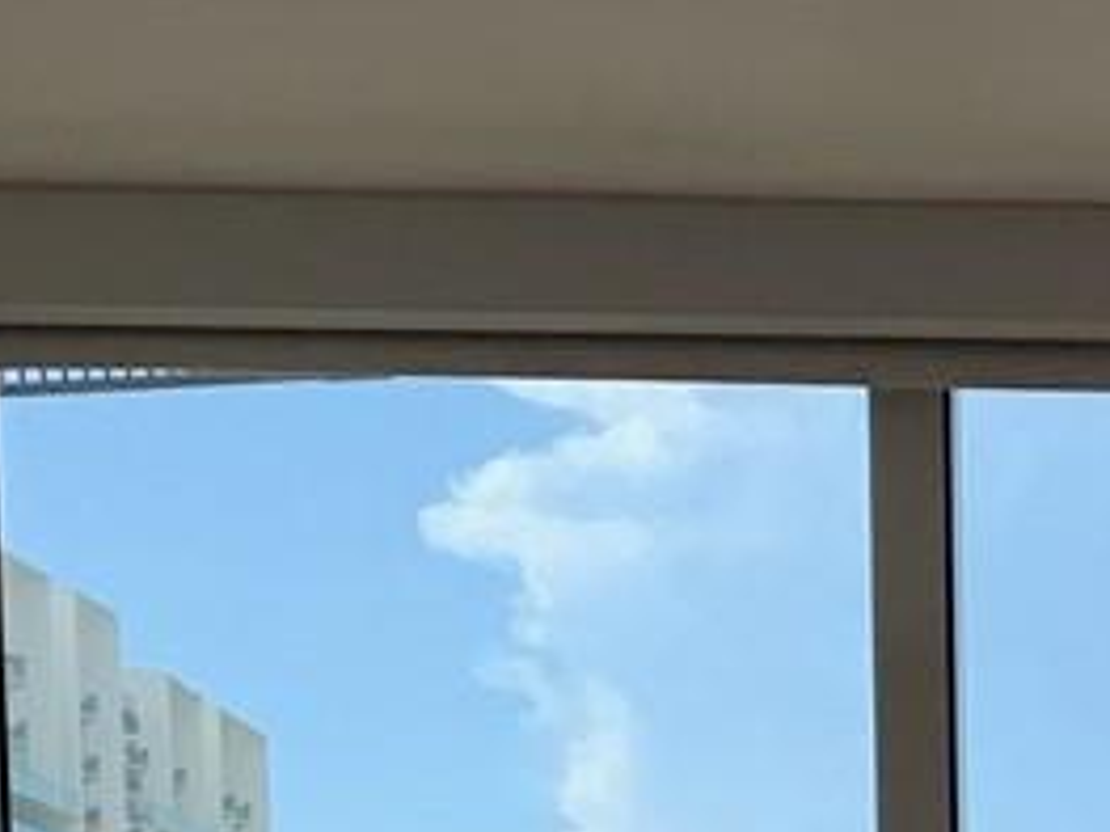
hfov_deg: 11.9
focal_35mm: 158
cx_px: 1735
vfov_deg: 8.2
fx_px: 5064
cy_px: 2323
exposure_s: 1/802
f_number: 1.8
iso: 25
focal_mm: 4.25
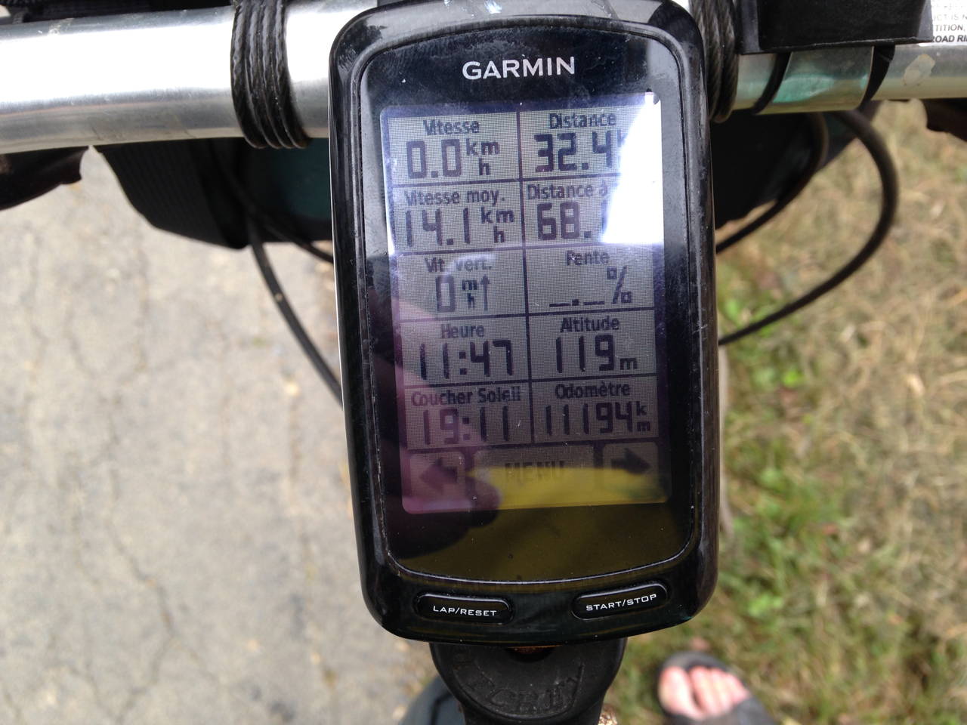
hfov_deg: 55.4
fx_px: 922
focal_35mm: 33
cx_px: 484
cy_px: 362
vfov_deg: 42.9
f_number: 2.4
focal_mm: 4.12
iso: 50
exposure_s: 1/120
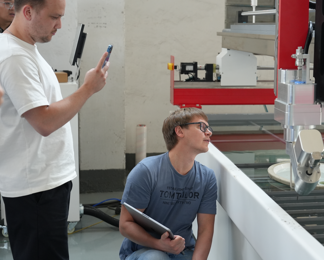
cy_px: 124
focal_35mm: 67
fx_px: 643
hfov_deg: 28.1
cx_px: 220
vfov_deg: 22.8
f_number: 4
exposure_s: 1/160
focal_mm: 50
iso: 1600
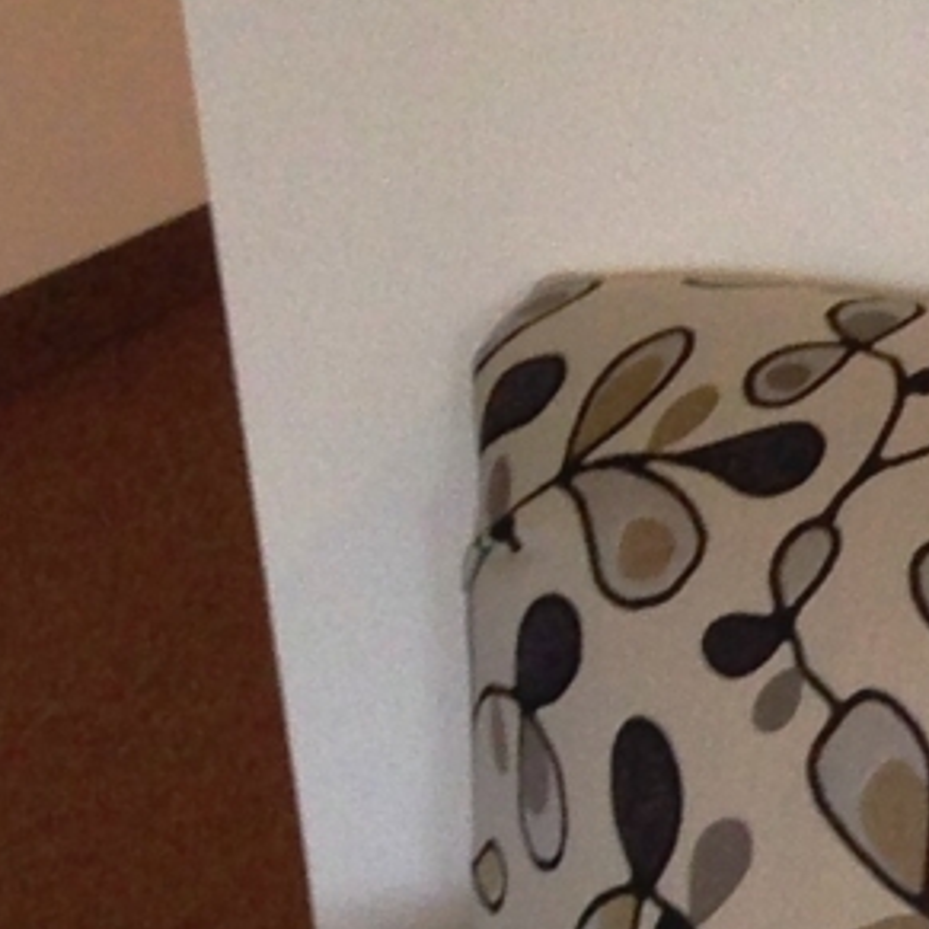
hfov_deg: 7.3
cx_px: 2943
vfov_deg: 8.5
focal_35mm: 206
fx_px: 6255
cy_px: 881
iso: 80
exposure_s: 1/20
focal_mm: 4.12
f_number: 2.4
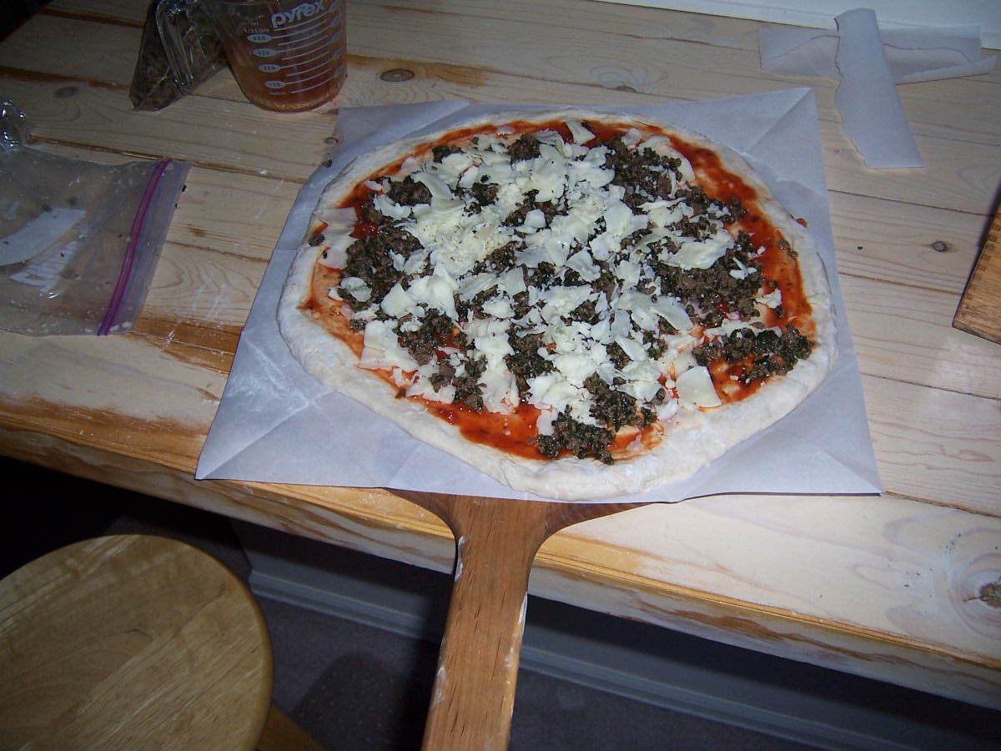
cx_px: 500
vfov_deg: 42.9
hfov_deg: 55.4
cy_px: 376
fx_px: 954
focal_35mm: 33
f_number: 2.8
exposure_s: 1/60
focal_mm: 5.5
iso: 80
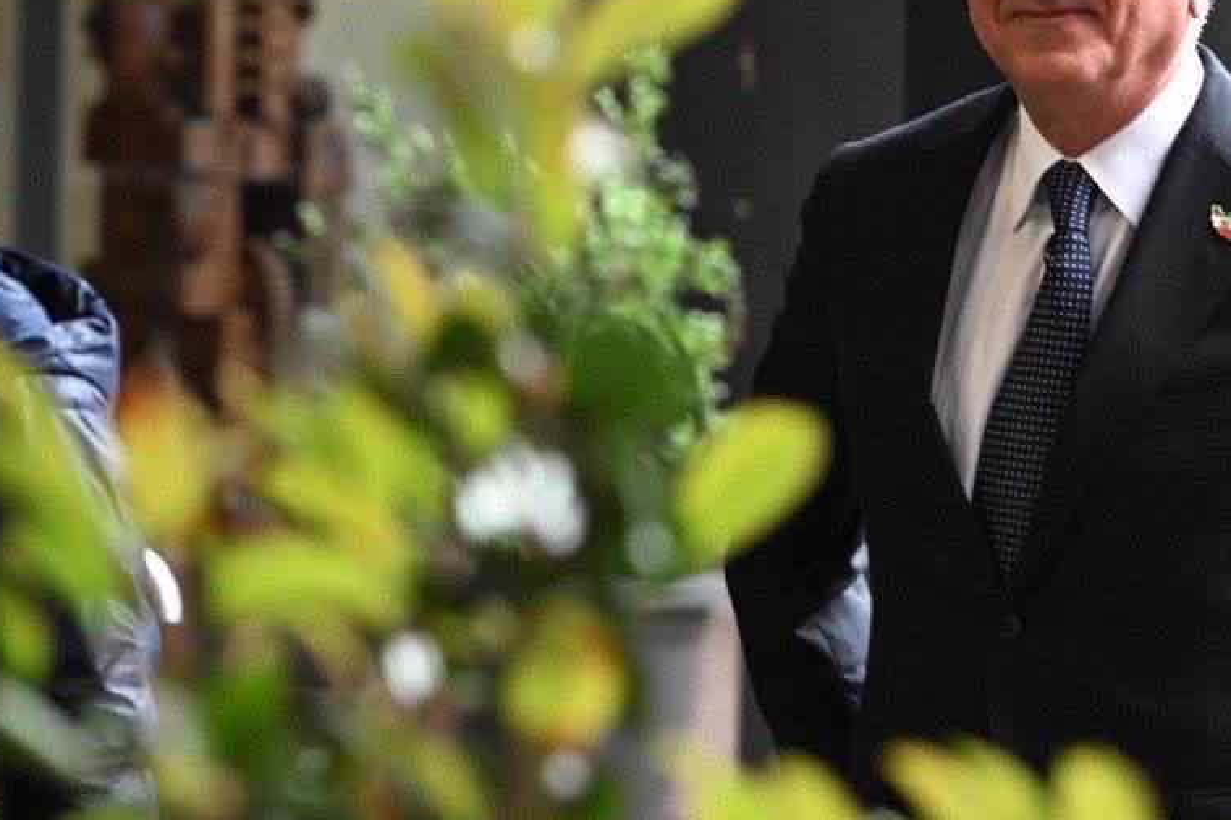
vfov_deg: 6.4
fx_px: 7281
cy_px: 422
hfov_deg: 9.6
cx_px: 1043
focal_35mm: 213
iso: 2500
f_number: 4.5
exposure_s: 1/200
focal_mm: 120
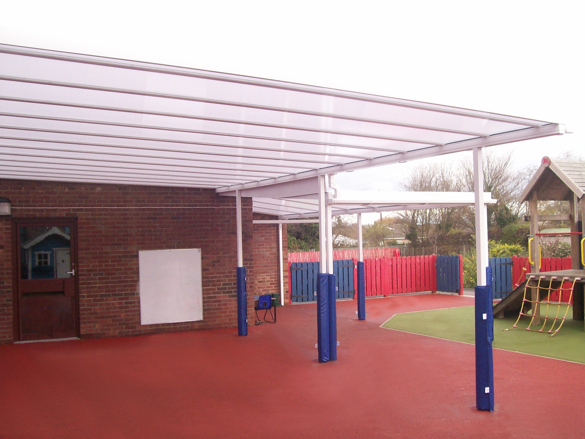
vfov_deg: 38.7
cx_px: 286
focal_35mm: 37
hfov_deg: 50.1
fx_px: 625
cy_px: 223
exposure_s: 1/107
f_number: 2.7
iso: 140
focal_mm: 6
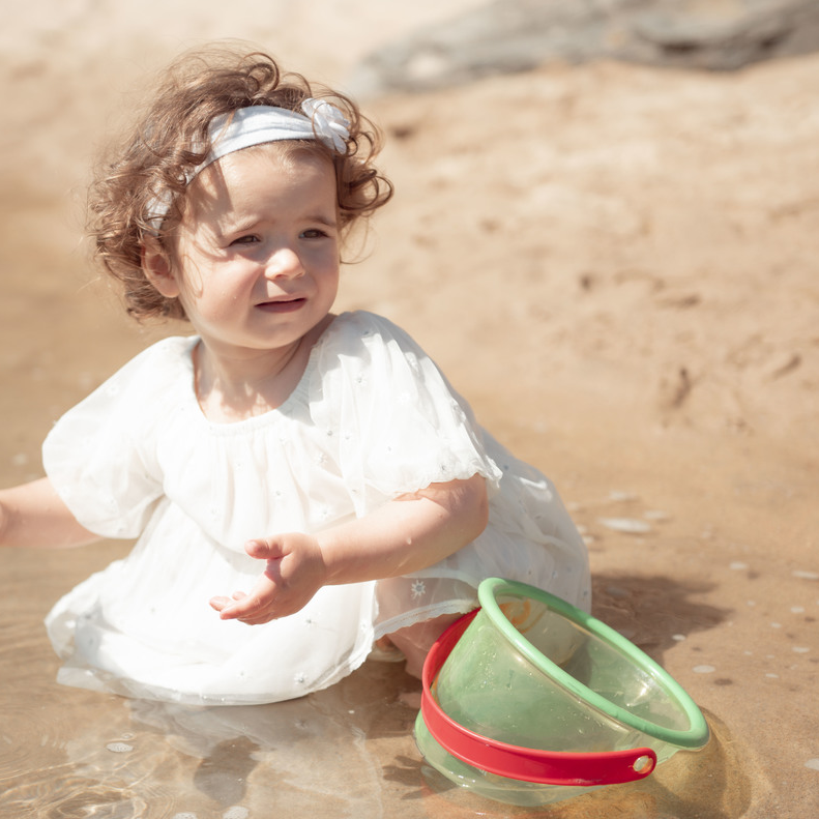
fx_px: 2141
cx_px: 344
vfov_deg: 21.7
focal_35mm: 80
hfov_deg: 21.6
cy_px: 405
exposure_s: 1/1600
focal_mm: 62
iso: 100
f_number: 2.8
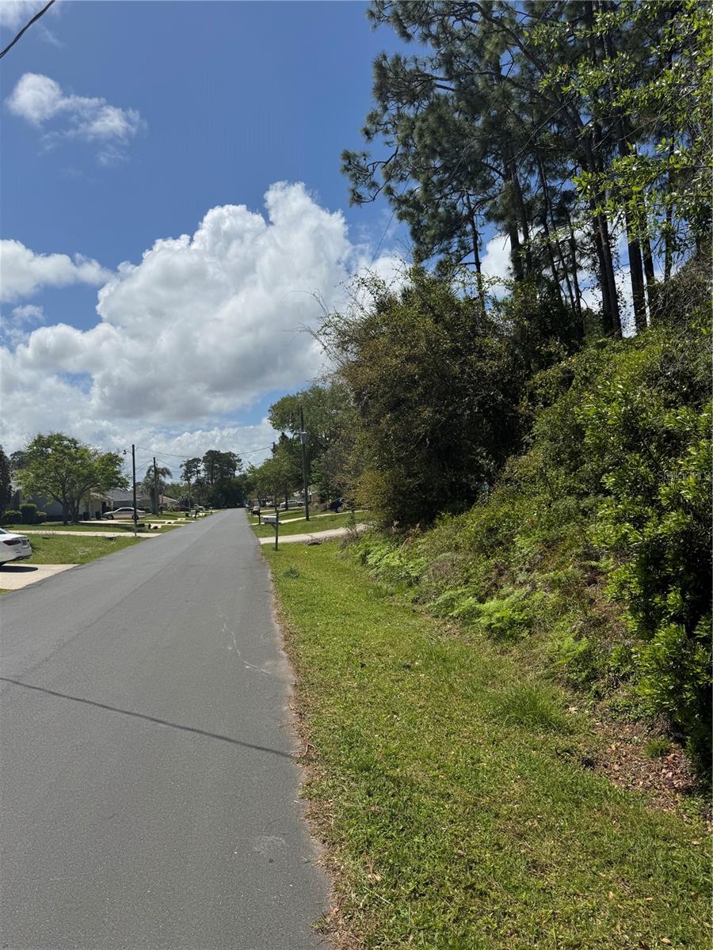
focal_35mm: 24
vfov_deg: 71.6
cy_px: 475
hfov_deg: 56.8
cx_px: 356
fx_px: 659
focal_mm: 6.76
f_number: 1.78
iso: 64
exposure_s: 1/12346
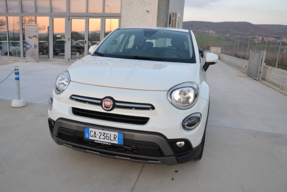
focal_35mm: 27
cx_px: 144
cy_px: 96
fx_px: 215
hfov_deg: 67.4
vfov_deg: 47.9
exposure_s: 1/125
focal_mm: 18
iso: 400
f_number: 5.6
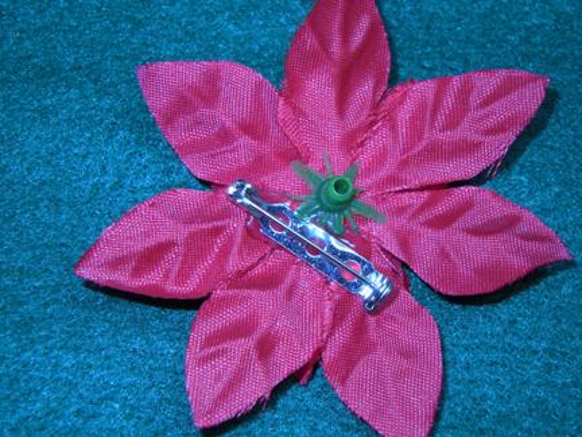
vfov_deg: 14.5
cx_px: 291
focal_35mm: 102
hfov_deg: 19.3
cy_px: 218
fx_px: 1715
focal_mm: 18.3
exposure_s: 1/50
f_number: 4.5
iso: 200
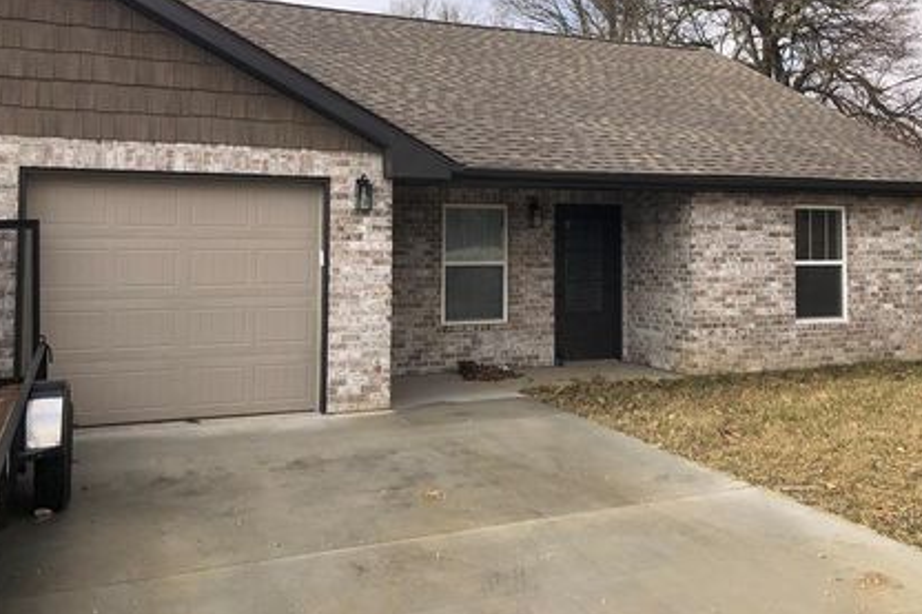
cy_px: 214
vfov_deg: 37.5
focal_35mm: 35
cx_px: 539
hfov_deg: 54.2
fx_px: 896
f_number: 1.8
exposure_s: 1/1215
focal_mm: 3.99
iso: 20
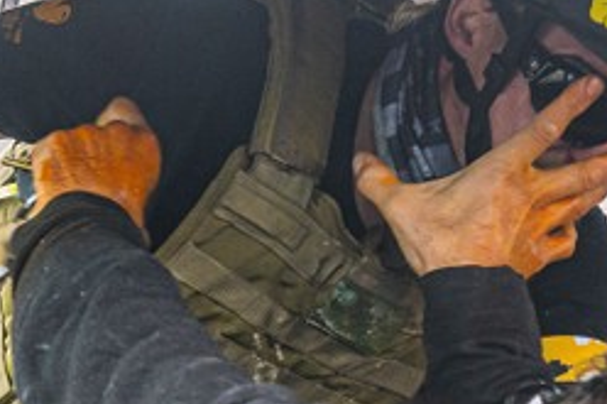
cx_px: 66
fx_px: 2140
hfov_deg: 16.0
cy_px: 257
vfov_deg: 10.8
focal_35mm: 127
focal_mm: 35
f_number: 5
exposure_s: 1/500
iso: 1000
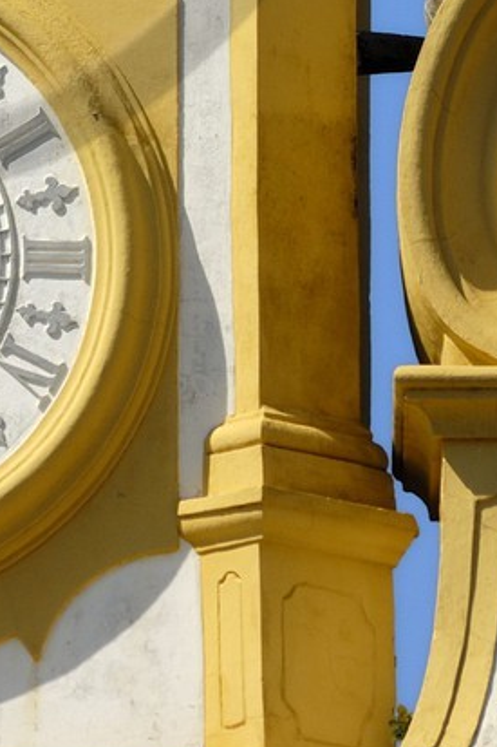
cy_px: -358
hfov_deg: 1.2
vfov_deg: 1.8
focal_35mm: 1163
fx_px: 24102
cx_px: -175
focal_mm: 200
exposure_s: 1/320
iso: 100
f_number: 9
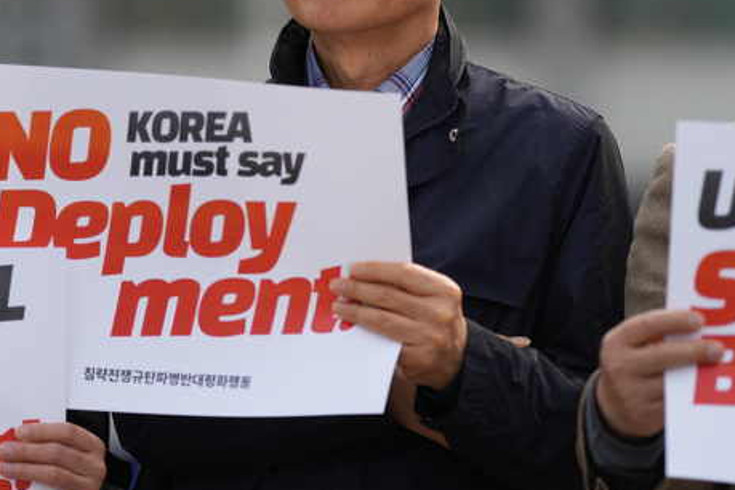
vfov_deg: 4.7
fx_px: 6002
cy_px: 112
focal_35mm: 294
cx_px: 388
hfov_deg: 7.0
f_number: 1.8
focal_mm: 135
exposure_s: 1/3200
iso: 100
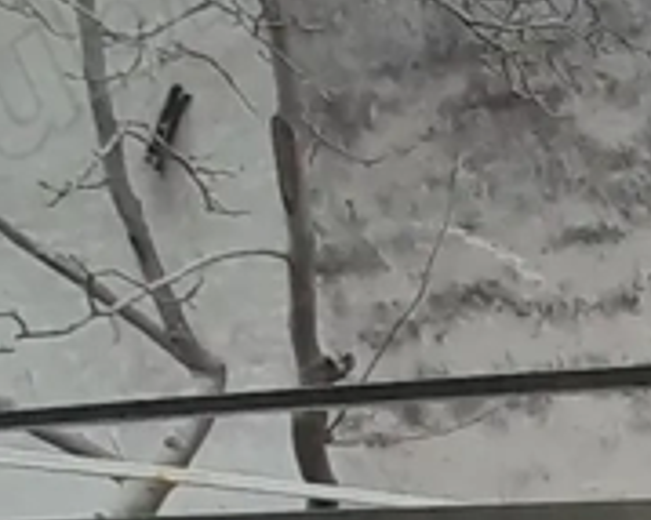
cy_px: 924
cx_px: 1524
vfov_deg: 17.6
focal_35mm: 71
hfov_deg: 15.5
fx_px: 1367
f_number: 2.2
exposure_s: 1/111
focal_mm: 1.13
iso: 40
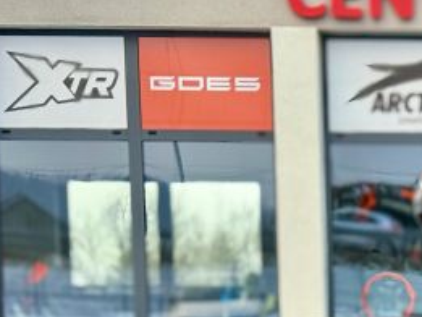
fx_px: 1793
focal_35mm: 147
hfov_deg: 12.7
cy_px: 471
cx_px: 634
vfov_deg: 9.8
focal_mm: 6.76
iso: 80
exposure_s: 1/122
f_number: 1.78
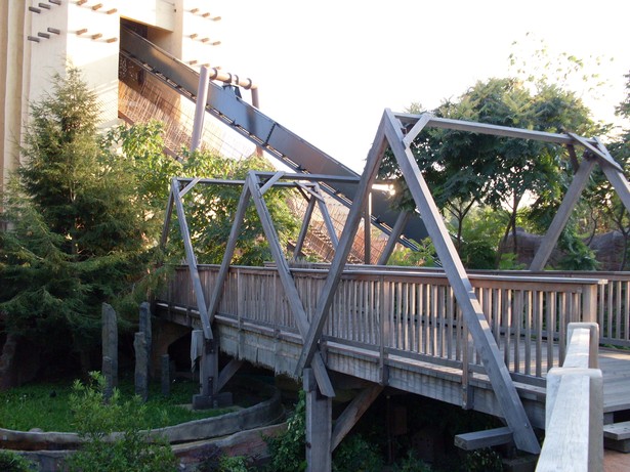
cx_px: 315
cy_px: 236
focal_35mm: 38
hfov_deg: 49.0
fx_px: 691
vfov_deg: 37.7
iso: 80
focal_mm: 6.3
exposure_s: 1/90
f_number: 2.8
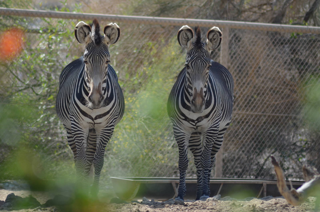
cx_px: 160
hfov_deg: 5.3
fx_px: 3460
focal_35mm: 390
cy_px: 106
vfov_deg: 3.5
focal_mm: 260
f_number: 5
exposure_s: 1/1250
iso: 400
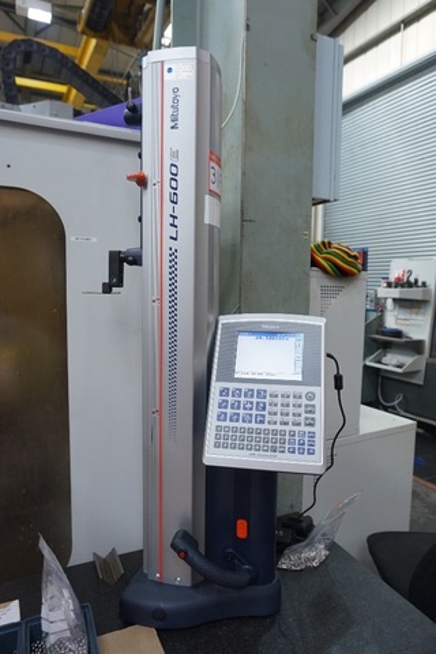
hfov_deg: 53.1
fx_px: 436
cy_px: 327
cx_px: 218
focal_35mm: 24
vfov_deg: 73.7
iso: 1000
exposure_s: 1/160
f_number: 4
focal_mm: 16
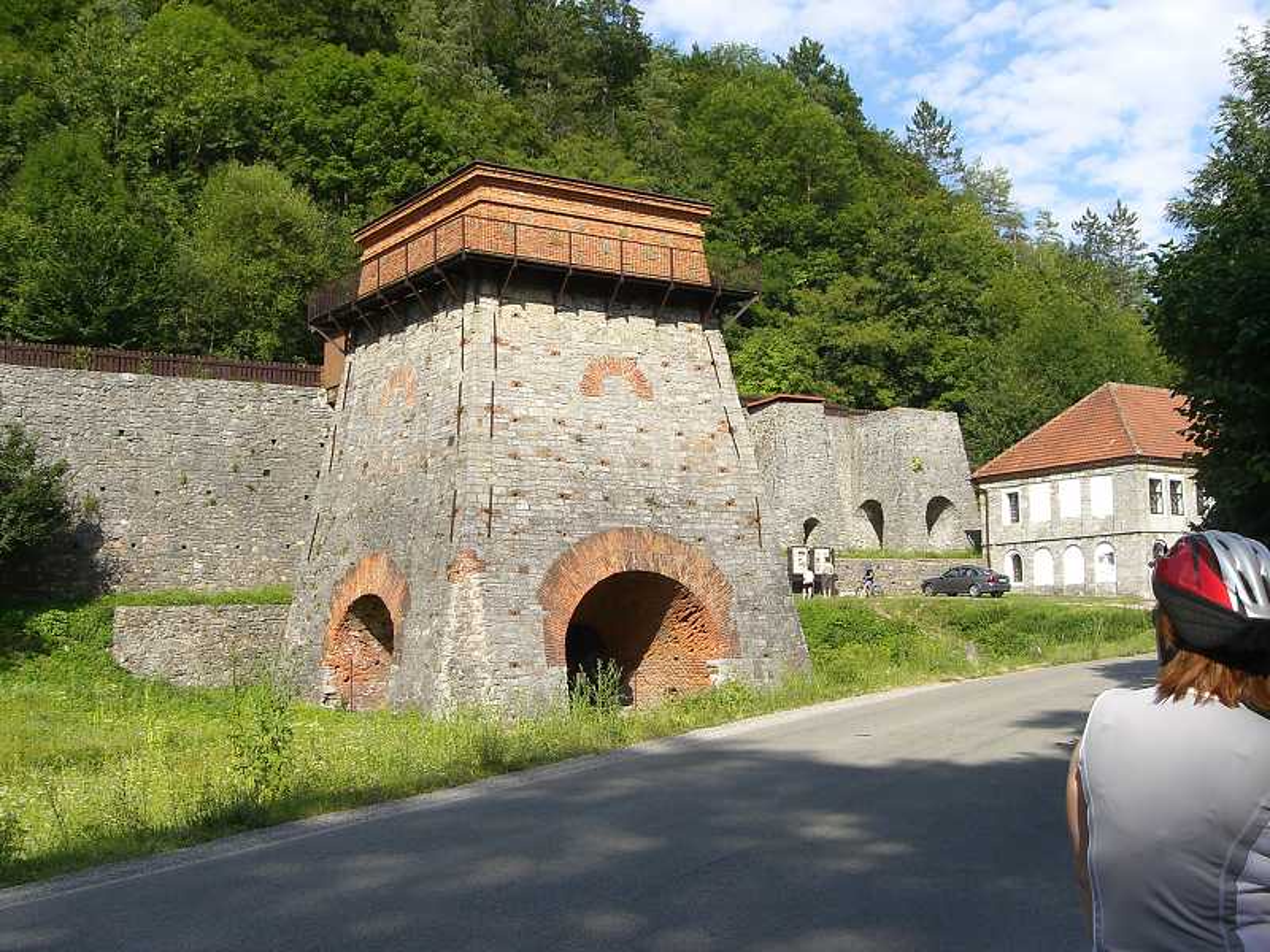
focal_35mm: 38
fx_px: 1394
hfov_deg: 49.0
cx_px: 635
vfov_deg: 37.7
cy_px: 476
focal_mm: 6.3
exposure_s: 1/400
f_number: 4.4
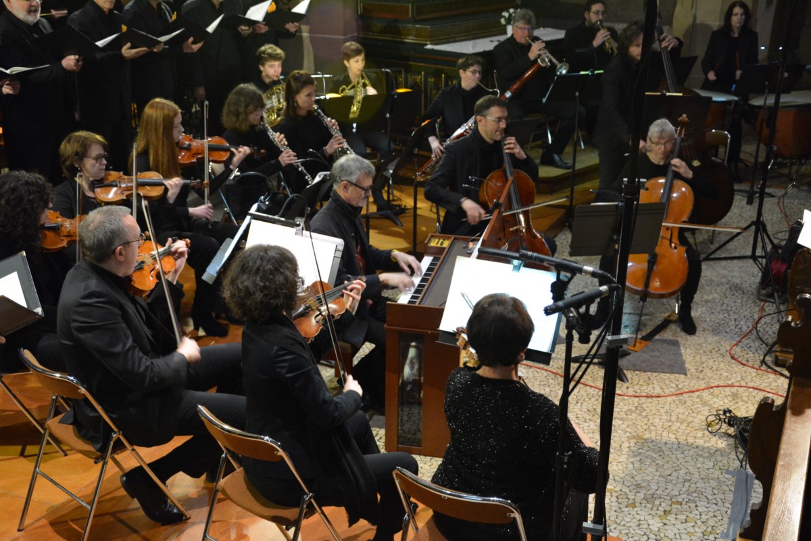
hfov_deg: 41.1
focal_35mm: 48
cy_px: 270
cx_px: 406
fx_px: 1081
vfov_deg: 28.1
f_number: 4.2
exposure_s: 1/25
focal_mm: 32
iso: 3200
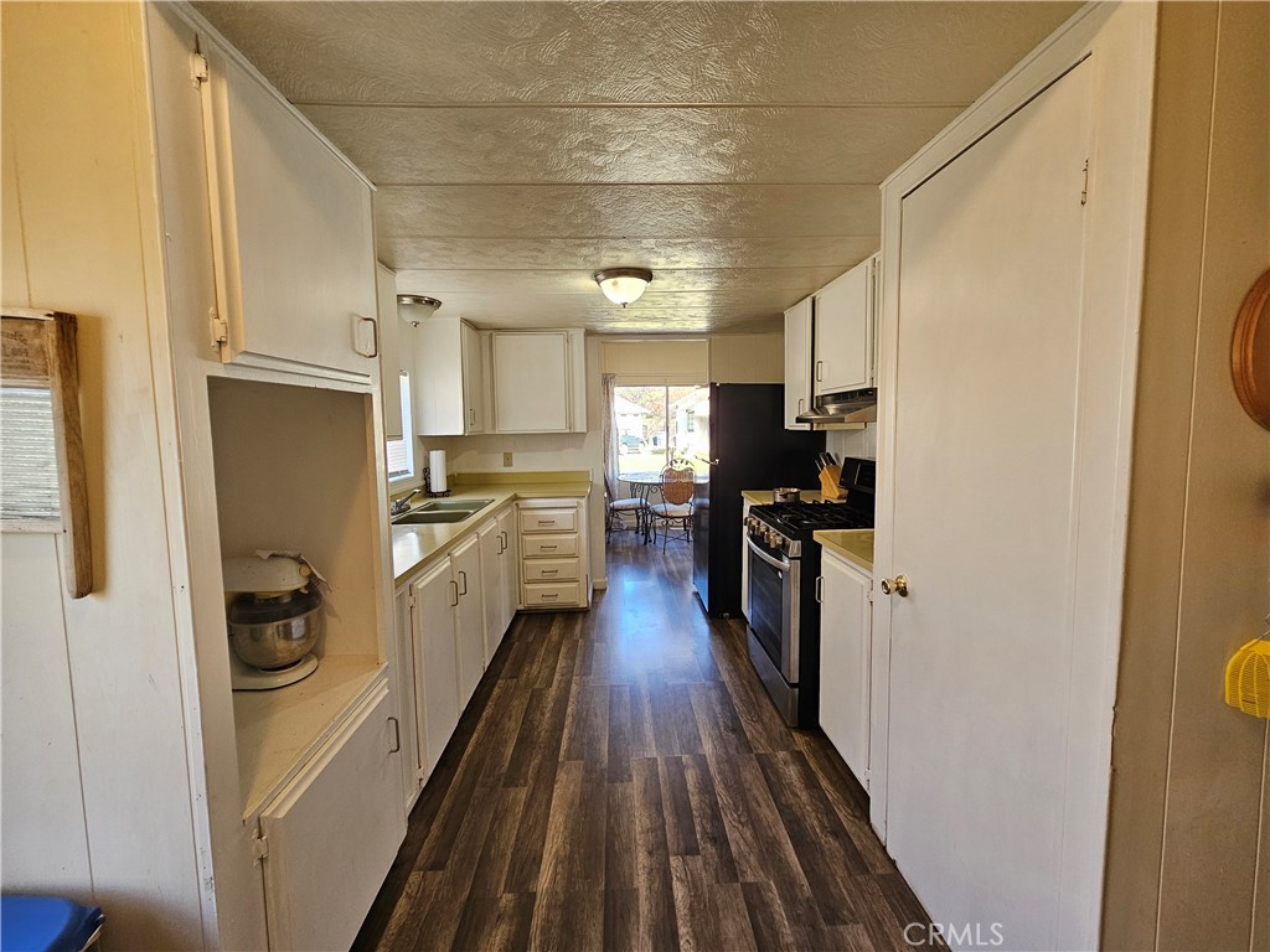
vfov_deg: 89.9
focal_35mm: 13
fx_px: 477
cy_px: 476
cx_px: 635
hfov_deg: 106.2
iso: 160
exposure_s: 1/60
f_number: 2.2
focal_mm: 2.2
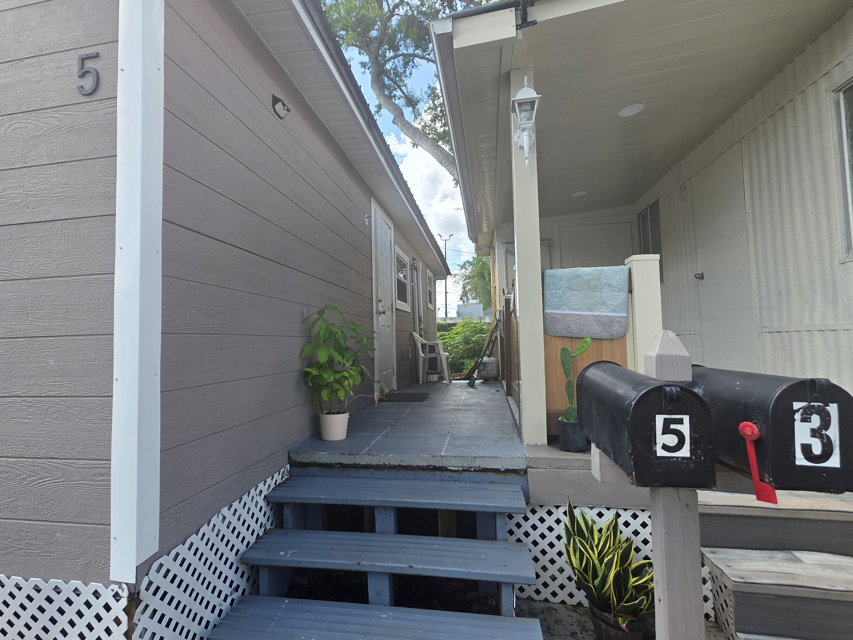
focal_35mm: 17
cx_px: 383
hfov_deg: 90.7
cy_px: 307
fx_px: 419
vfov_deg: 74.7
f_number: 1.9
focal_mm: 2.2
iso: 40
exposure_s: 1/666
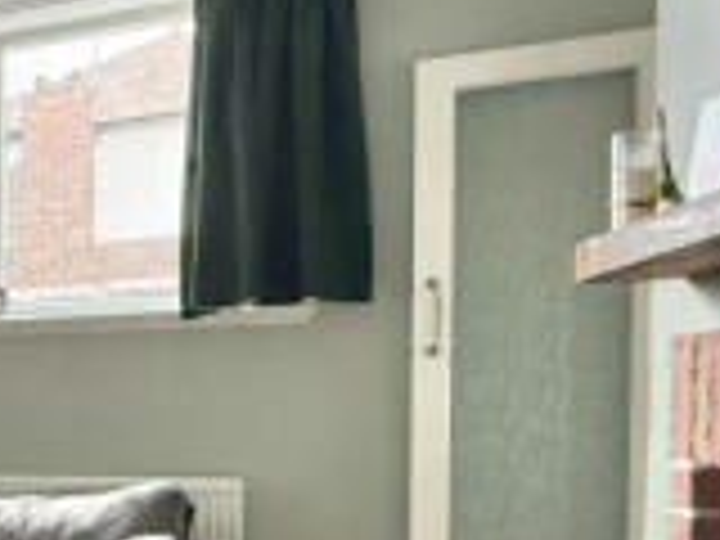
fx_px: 1061
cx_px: -344
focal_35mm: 51
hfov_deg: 27.1
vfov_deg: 27.8
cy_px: 452
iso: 320
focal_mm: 2.22
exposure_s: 1/99
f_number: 2.2
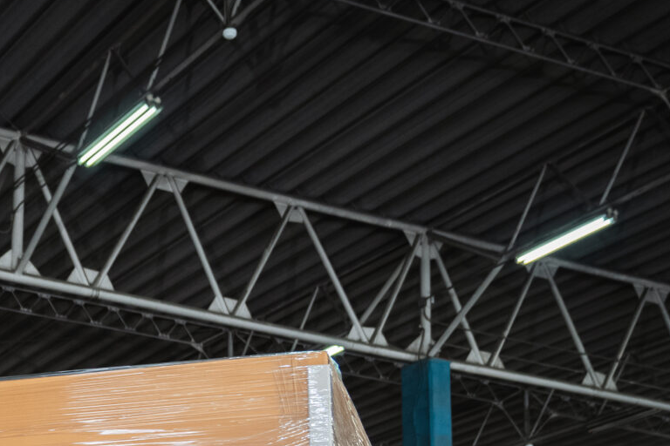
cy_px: 536
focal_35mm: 80
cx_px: -210
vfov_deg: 16.4
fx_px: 1489
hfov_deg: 22.6
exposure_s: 1/80
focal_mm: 24
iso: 250
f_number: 2.8
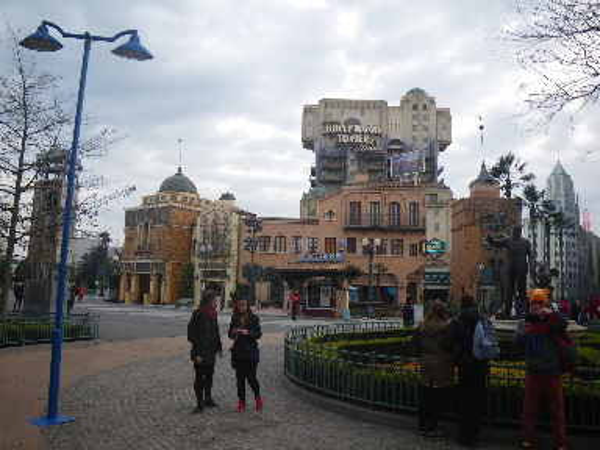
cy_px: 225
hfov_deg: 63.4
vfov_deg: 49.7
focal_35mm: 28
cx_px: 300
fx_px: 485
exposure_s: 1/50
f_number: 3.5
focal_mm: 5
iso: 50
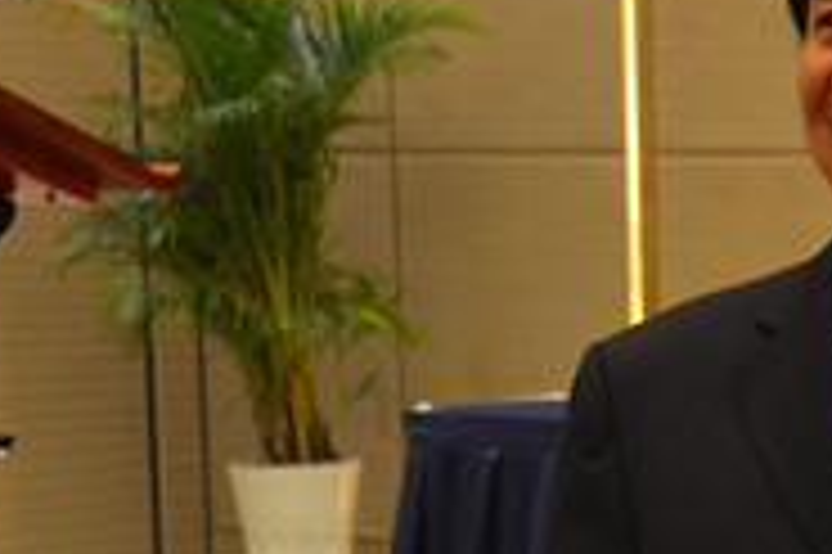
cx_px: 1277
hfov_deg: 12.9
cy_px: 538
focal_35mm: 151
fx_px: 3478
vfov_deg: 9.0
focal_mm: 31
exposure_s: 1/50
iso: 800
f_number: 4
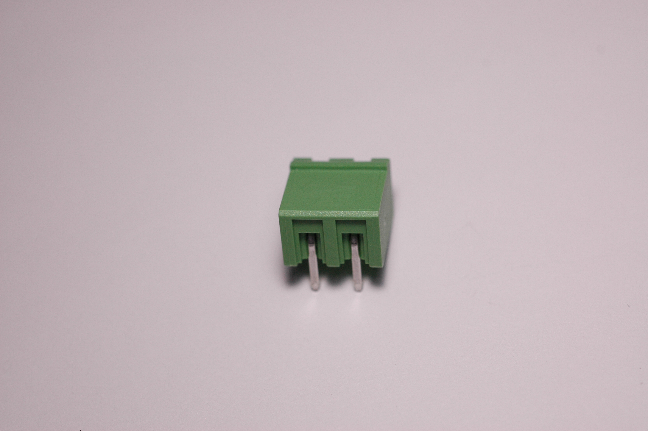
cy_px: 216
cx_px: 324
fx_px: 1619
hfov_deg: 22.6
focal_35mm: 90
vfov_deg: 15.2
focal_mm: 60
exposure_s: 1/500
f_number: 6.3
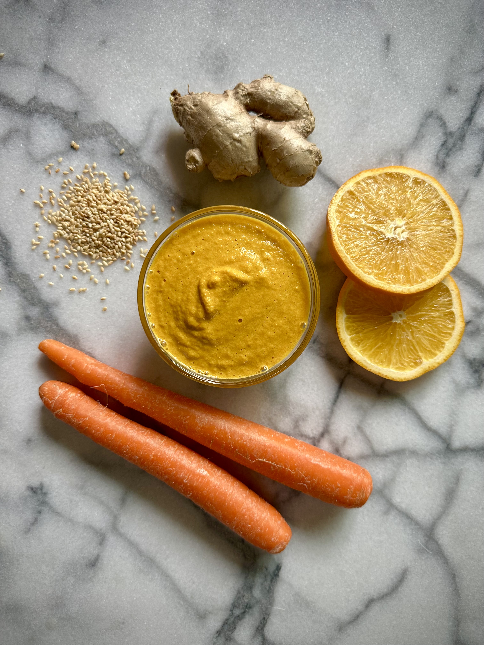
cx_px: 242
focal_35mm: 24
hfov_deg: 56.8
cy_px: 322
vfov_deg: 71.6
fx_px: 447
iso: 100
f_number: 1.78
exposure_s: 1/121
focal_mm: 6.86
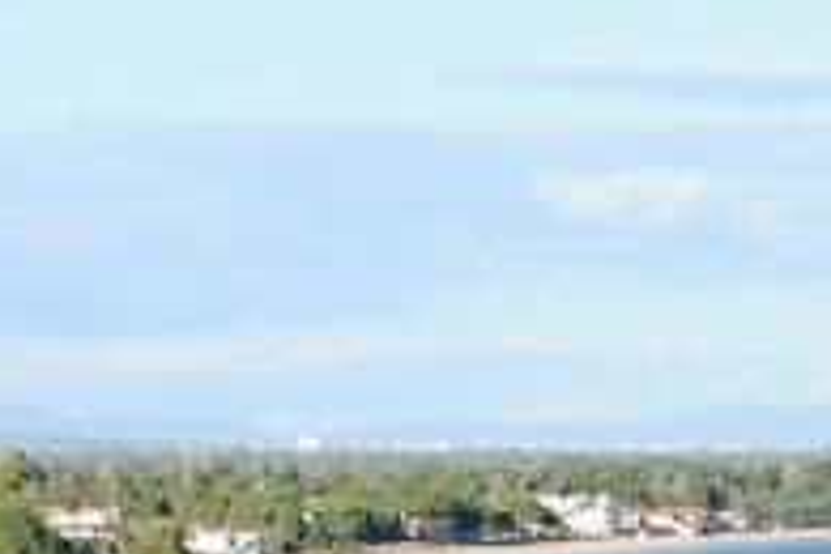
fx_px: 7086
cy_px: 1127
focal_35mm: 307
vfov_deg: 4.4
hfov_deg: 6.7
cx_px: 435
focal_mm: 50
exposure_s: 1/400
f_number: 10
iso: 200
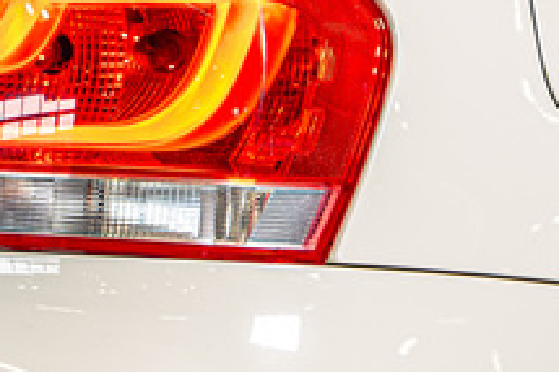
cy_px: 237
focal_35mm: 290
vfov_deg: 4.7
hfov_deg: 7.0
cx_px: -399
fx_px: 4499
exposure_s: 1/160
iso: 250
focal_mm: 61
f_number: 3.5
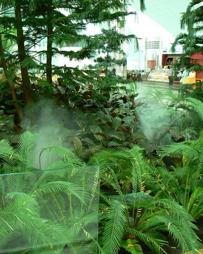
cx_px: 64
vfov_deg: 39.5
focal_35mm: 47
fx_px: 353
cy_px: 127
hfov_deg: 31.8
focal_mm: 6
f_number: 2.8
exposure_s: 1/30
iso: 100
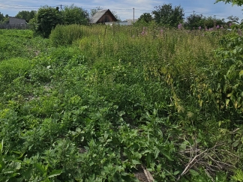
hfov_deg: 66.7
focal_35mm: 25
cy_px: 22
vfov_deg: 49.6
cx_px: 74
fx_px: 175
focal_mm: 2.2
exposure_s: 1/4886
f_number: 2.2
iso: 50
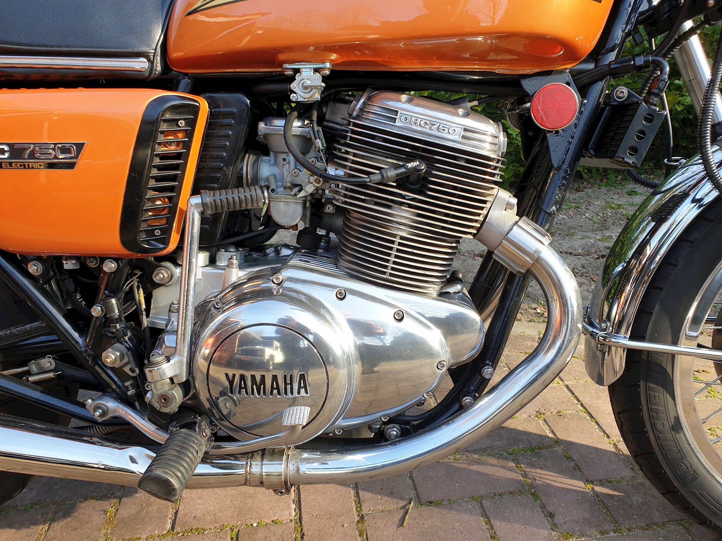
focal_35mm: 26
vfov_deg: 53.1
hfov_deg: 67.3
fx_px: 542
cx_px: 361
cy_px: 270
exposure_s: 1/191
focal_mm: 4.3
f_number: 2.4
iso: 50
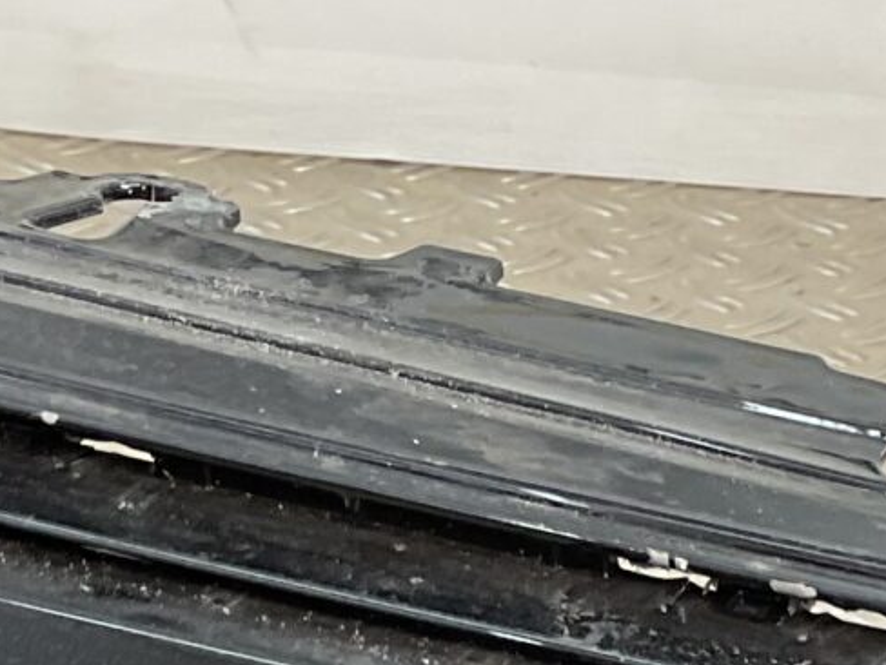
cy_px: 1423
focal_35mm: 152
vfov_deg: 9.1
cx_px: 1561
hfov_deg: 12.0
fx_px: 3890
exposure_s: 1/100
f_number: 1.8
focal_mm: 3
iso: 32
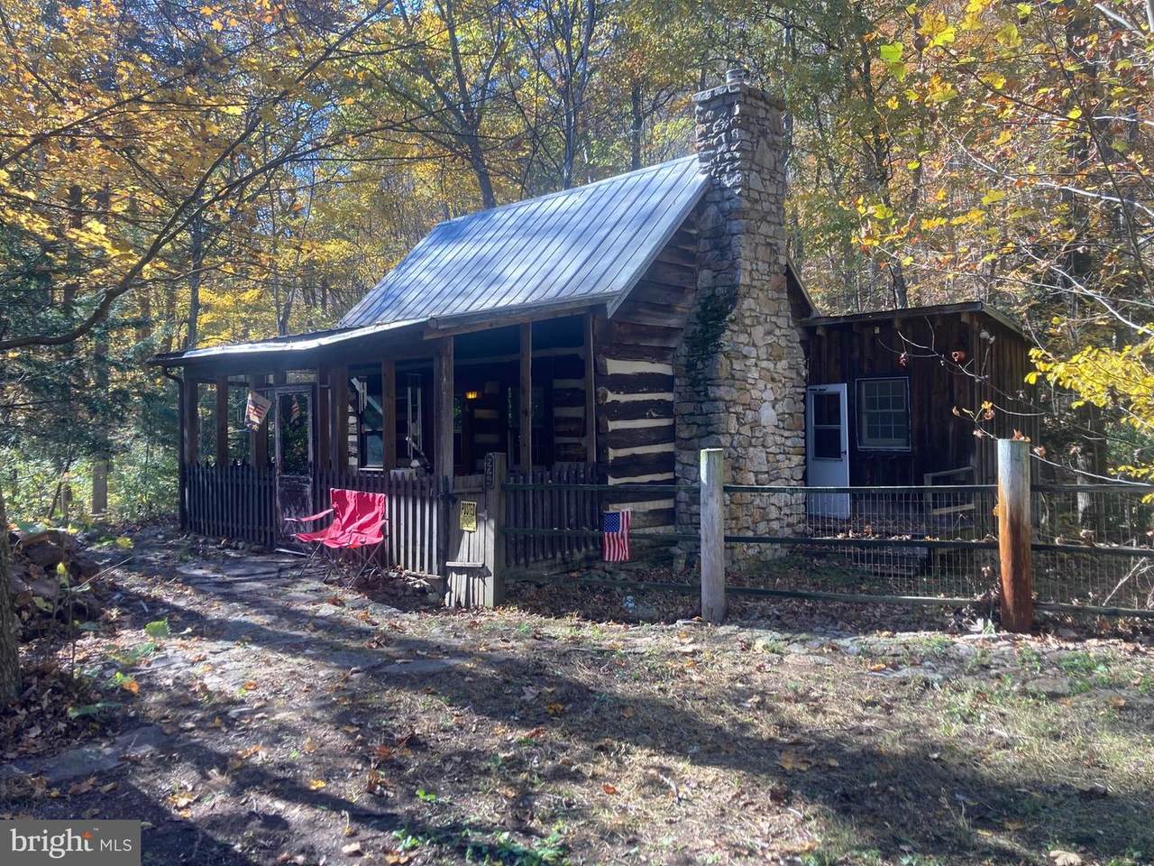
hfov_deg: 63.4
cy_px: 433
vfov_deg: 49.7
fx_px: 933
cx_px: 577
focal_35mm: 28
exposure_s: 1/121
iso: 25
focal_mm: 3.99
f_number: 1.8
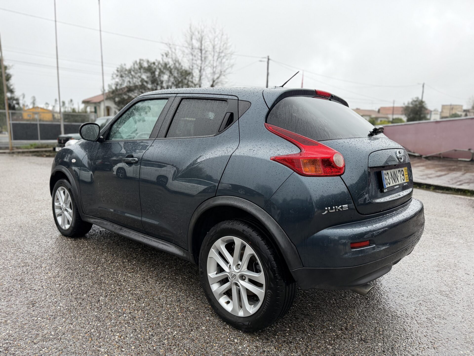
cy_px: 178
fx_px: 329
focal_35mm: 24
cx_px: 237
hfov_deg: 71.6
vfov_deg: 56.8
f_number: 1.78
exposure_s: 1/232
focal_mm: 6.76
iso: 200
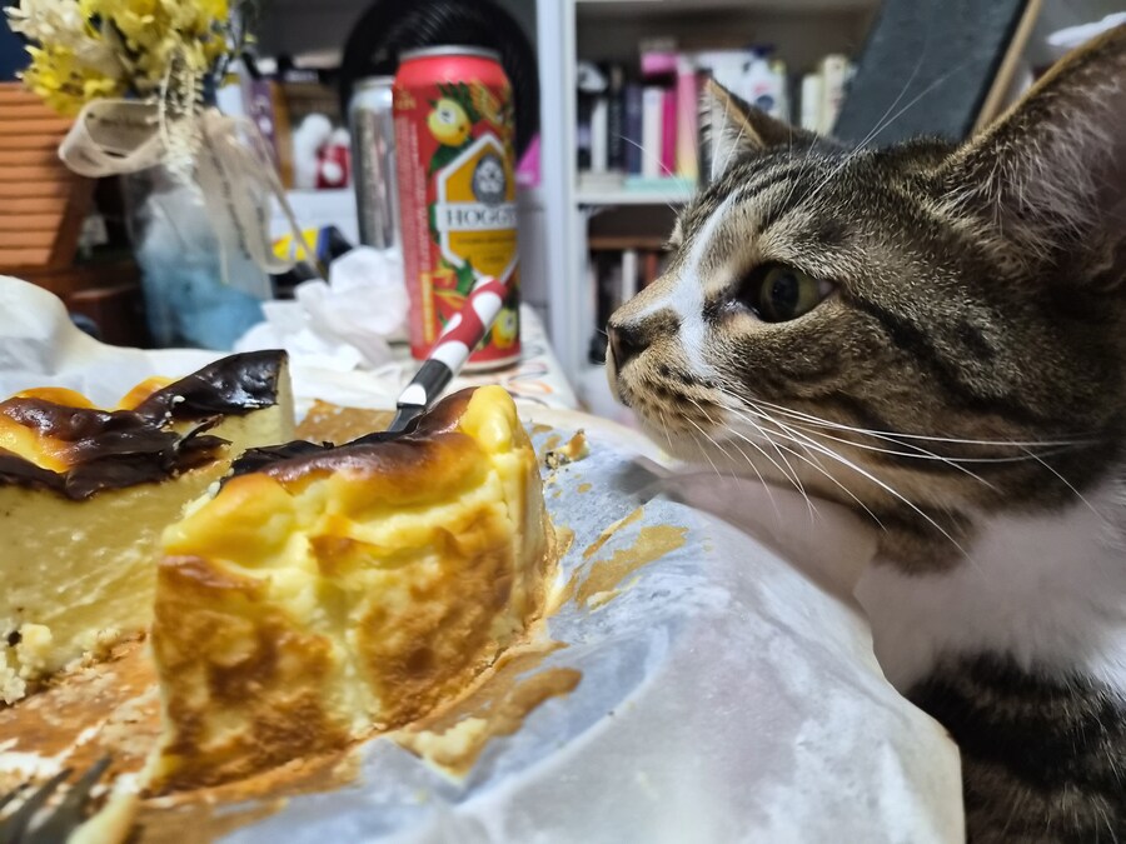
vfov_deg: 58.9
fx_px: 748
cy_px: 422
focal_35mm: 23
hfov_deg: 73.9
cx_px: 563
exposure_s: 1/120
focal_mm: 5.4
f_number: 1.8
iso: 400
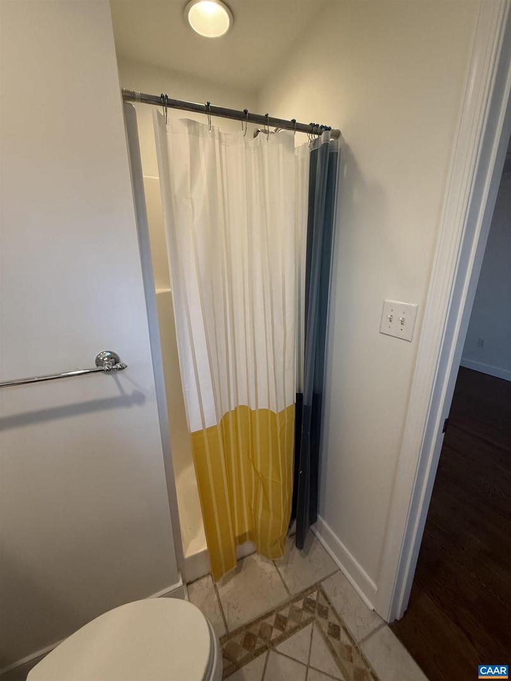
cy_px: 340
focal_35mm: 14
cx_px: 256
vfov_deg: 102.1
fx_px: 276
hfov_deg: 85.7
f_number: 2.2
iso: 250
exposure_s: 1/120
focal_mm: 2.22
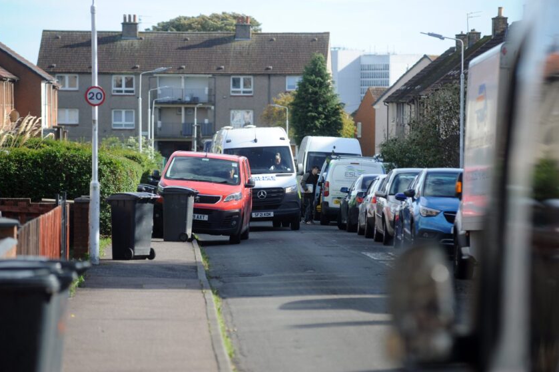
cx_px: 279
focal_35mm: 202
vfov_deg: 6.8
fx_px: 3136
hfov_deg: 10.2
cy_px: 187
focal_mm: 200
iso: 400
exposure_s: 1/1250
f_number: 5.6
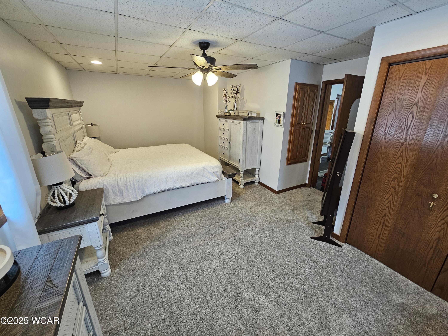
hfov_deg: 106.2
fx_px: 168
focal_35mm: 13
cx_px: 224
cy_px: 168
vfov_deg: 89.9
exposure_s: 1/60
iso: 160
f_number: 2.2
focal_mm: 2.2
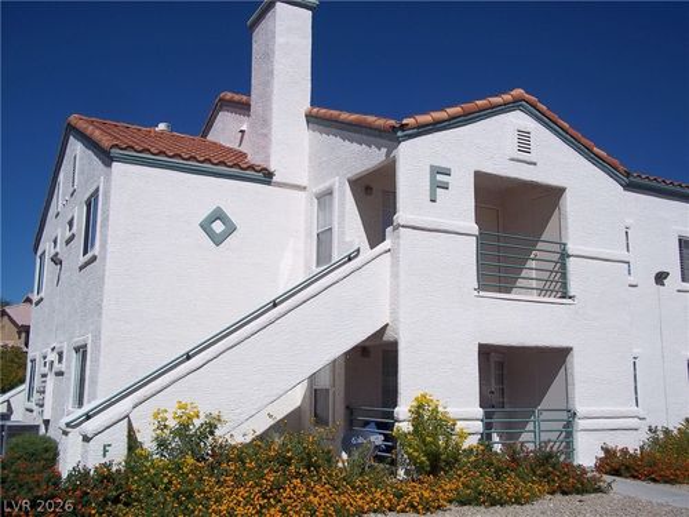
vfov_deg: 39.7
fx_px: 717
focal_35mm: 36
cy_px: 258
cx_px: 344
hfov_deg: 51.4
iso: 80
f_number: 8
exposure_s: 1/640
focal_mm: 6.5
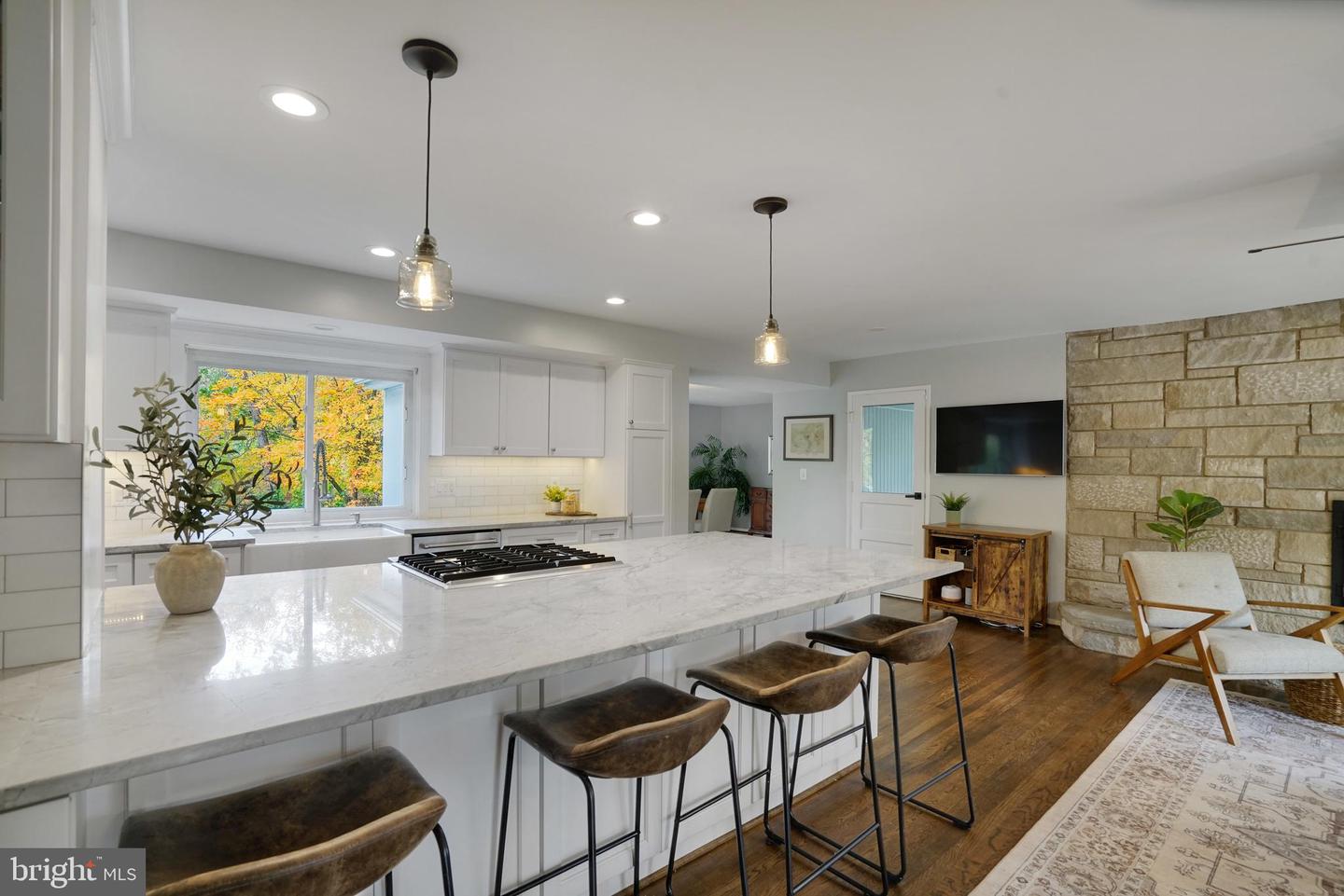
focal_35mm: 16
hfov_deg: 96.7
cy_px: 448
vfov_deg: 73.8
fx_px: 597
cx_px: 672
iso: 1250
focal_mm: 16
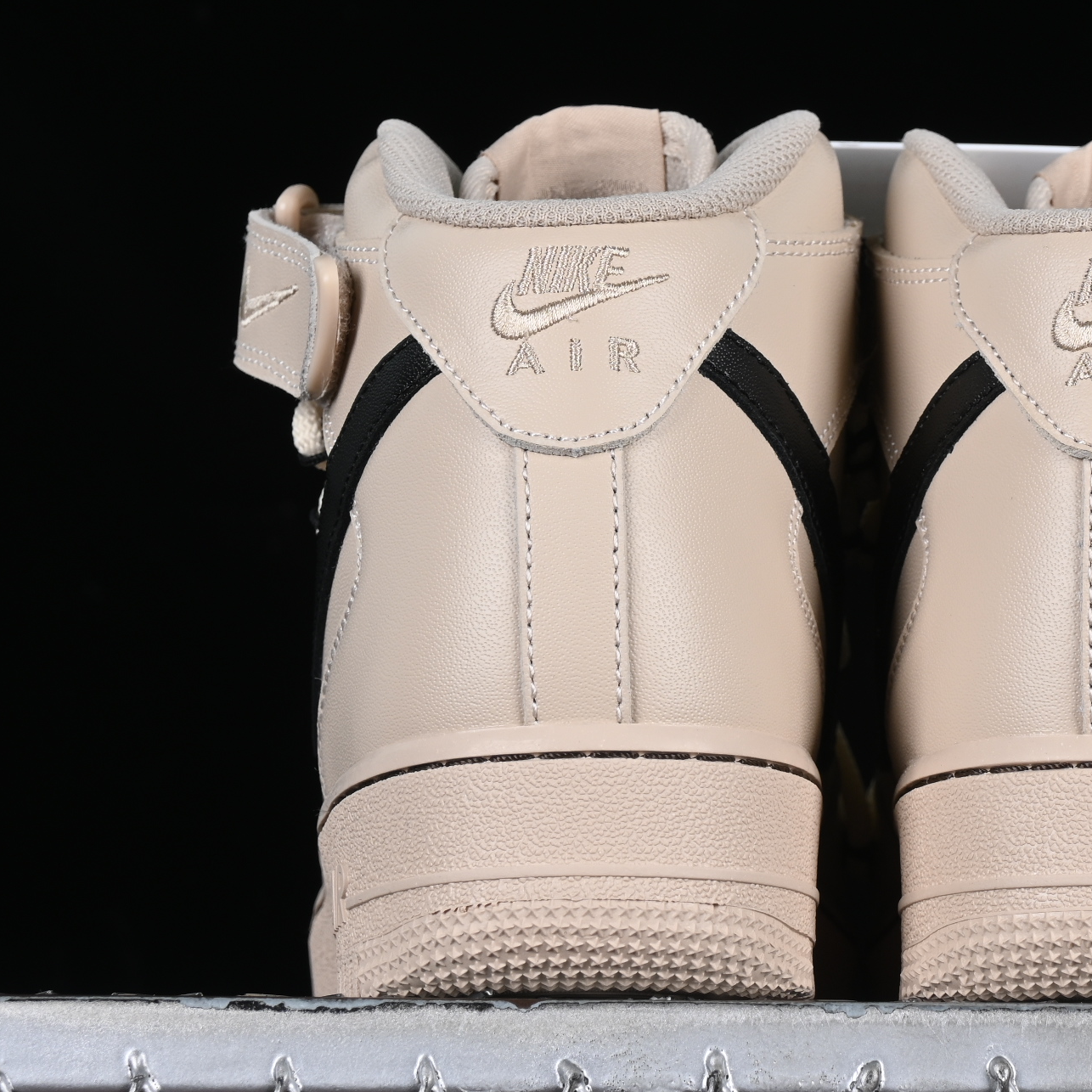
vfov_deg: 12.7
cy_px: 536
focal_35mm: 138
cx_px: 892
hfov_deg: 12.6
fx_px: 4925
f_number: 8
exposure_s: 1/80
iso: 160
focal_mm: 50
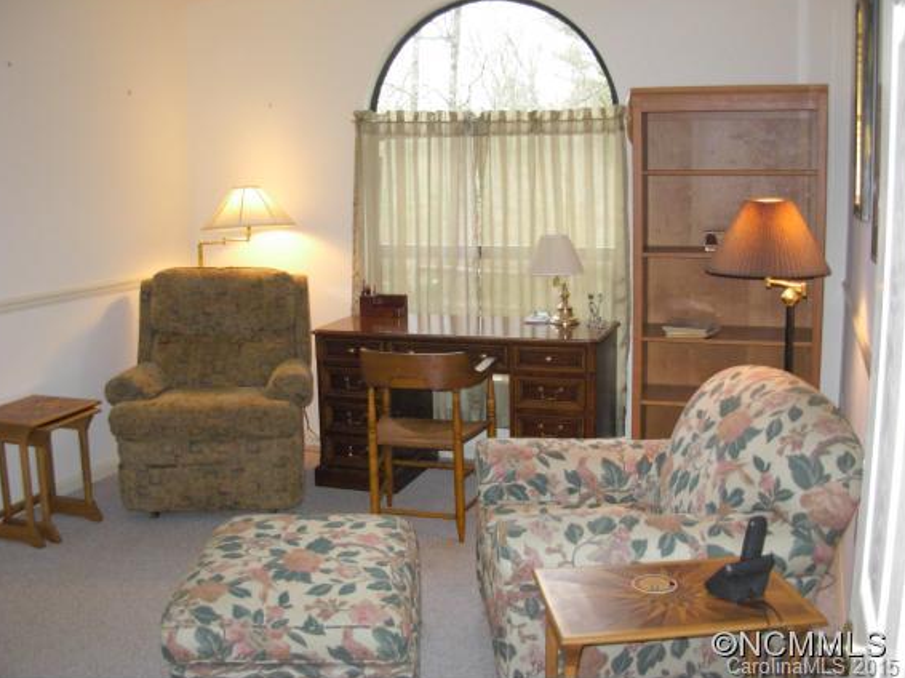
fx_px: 1019
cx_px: 446
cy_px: 333
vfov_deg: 36.8
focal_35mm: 39
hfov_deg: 47.9
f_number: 2.9
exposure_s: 1/136
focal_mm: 6.3
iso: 336
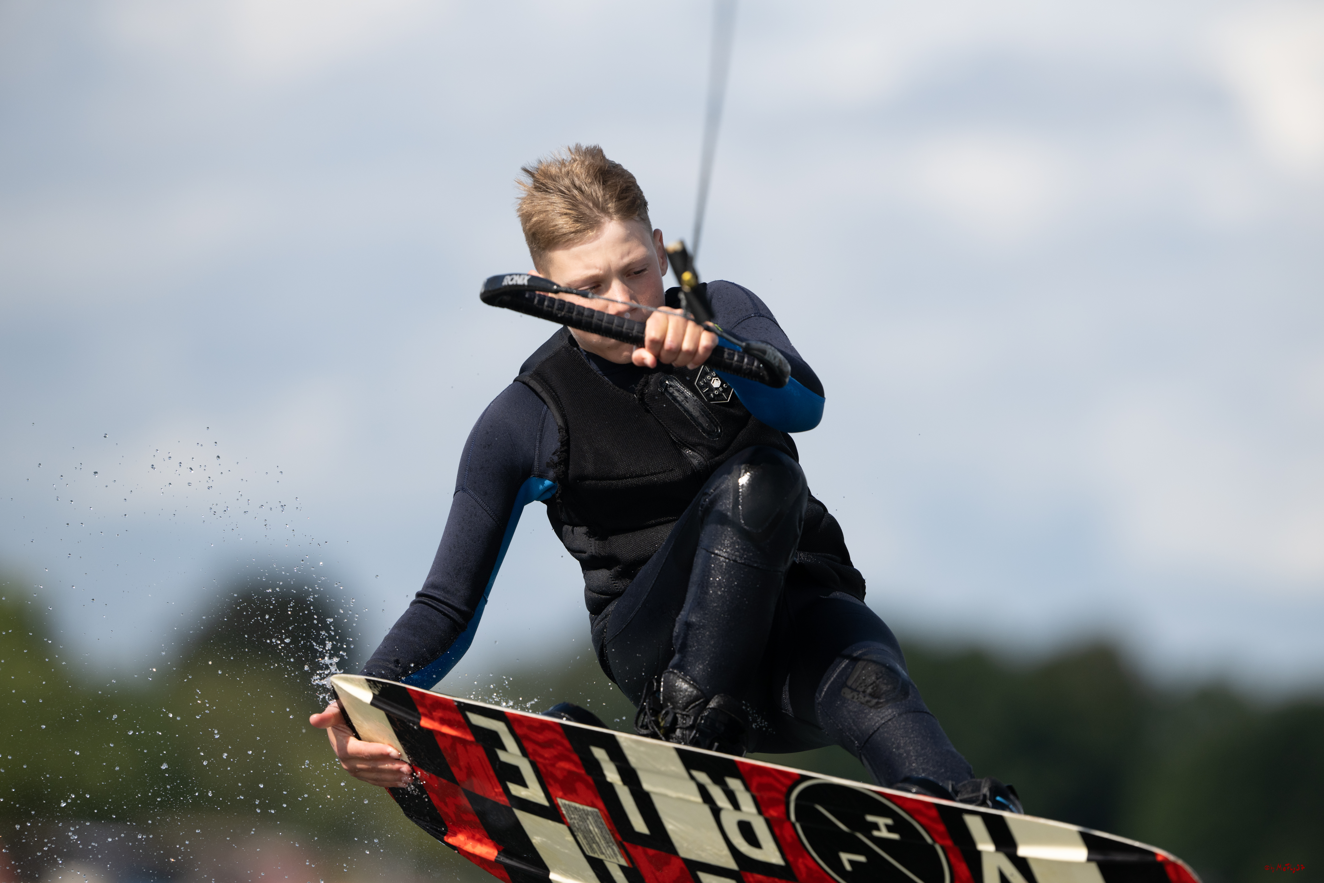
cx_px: 662
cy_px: 442
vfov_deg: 3.4
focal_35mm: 400
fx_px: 14710
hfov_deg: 5.2
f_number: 4.5
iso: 320
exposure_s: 1/4000
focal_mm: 400
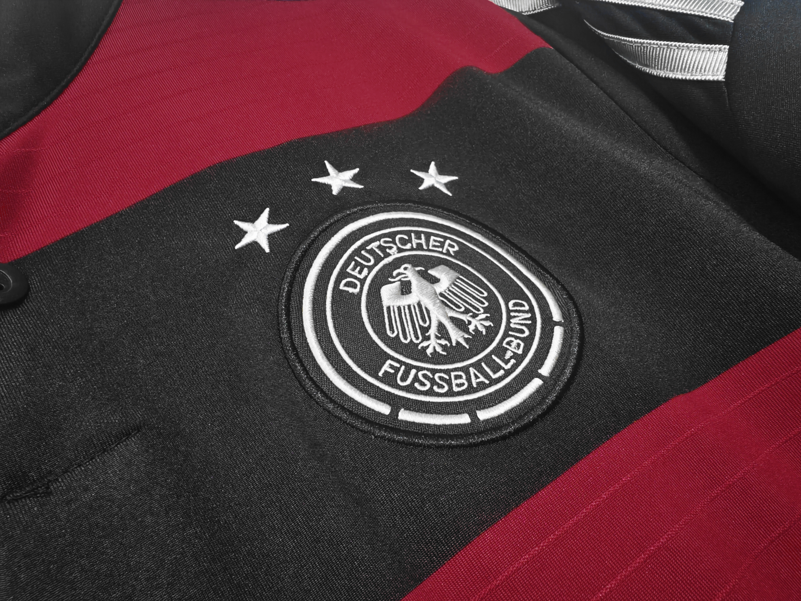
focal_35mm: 23
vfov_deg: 58.9
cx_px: 400
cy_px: 300
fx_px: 532
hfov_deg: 73.9
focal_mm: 2.59
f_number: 2.2
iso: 637
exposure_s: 1/50
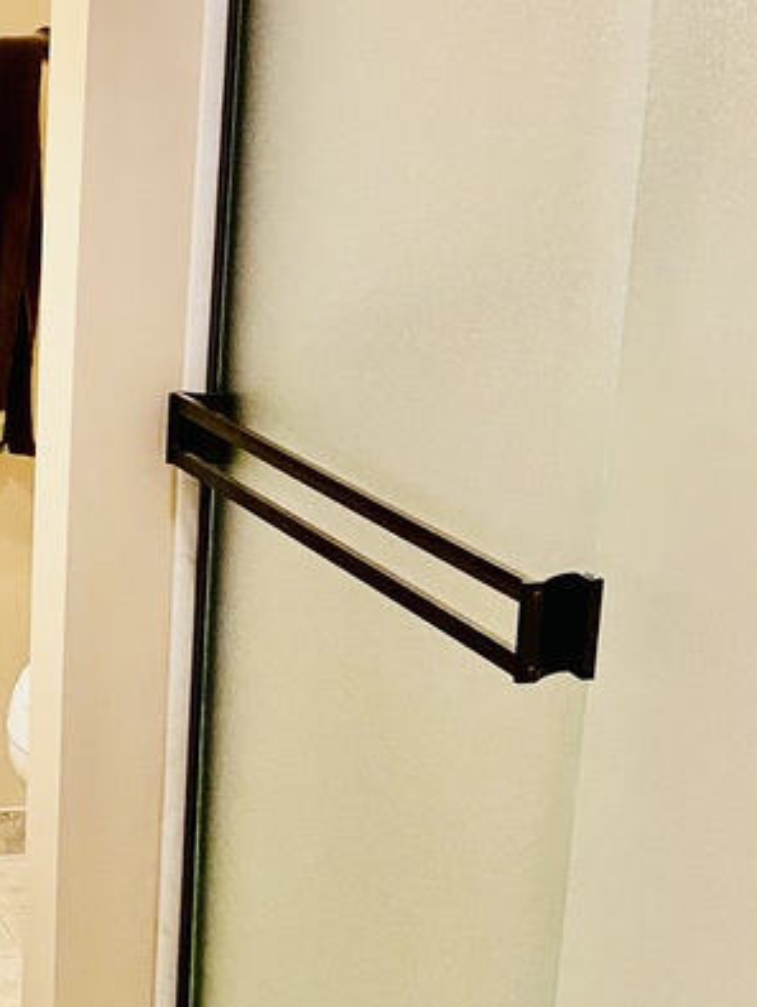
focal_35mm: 71
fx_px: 2067
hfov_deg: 19.0
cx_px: -260
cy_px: 500
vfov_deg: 27.4
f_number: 1.8
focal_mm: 4.25
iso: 320
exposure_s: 1/60
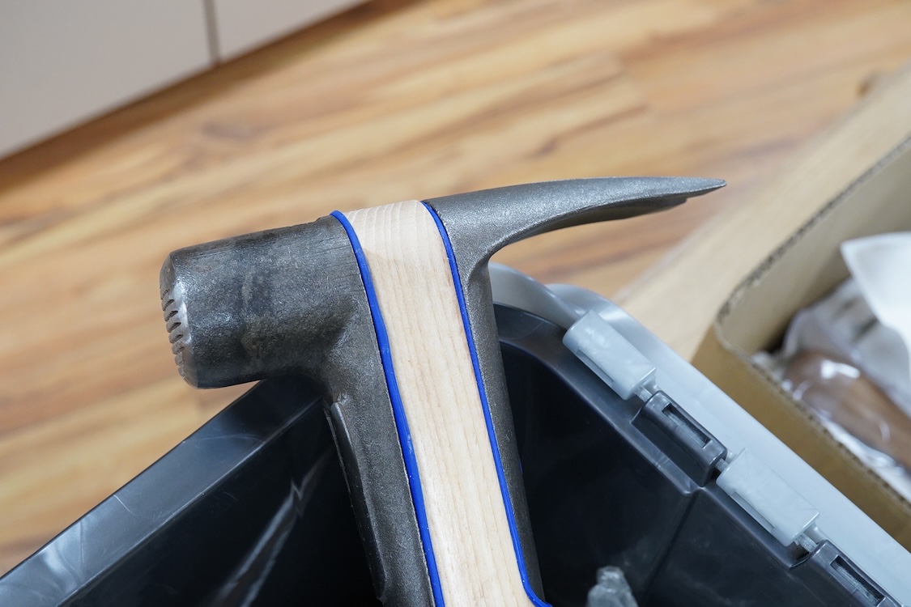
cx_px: 456
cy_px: 304
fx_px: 1139
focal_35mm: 45
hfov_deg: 43.6
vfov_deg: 29.9
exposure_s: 1/100
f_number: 11
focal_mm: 30
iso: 2500
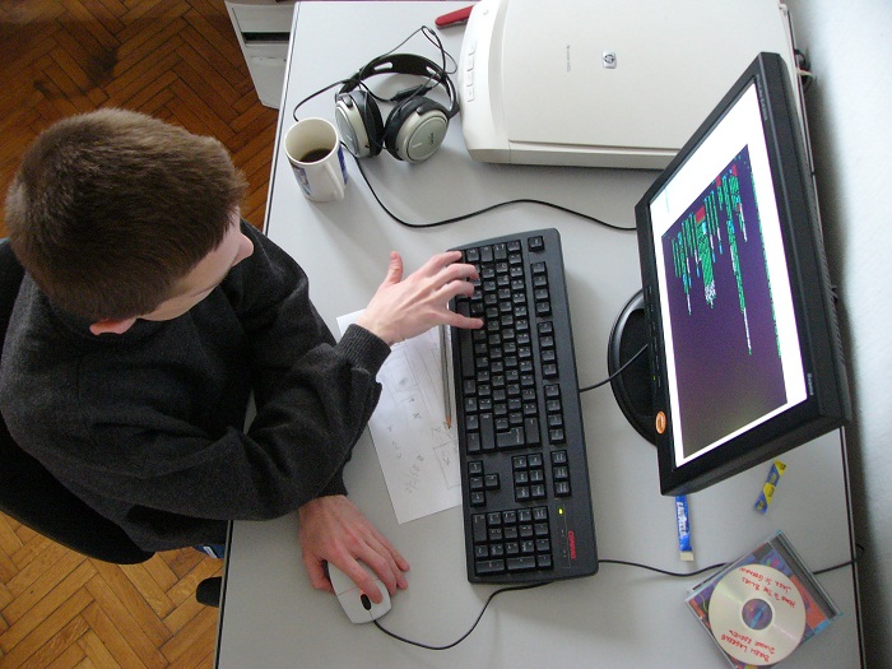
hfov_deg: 51.4
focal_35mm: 36
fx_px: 928
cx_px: 446
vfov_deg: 39.7
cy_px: 334
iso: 200
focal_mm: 6
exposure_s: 1/5
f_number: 2.8
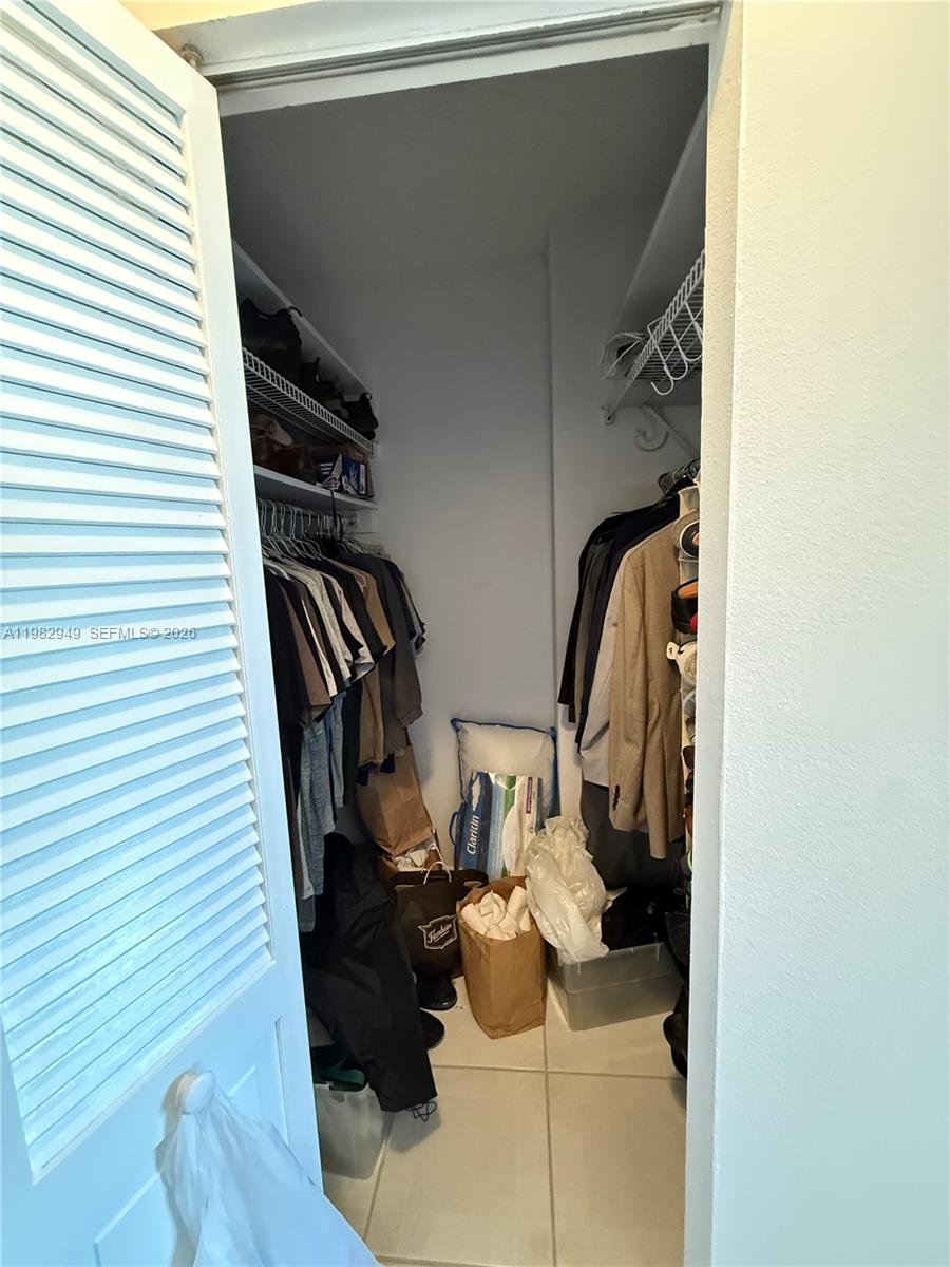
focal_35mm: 14
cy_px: 634
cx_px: 475
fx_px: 512
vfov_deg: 102.1
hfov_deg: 85.7
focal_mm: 2.22
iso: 1000
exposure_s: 1/60
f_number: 2.2
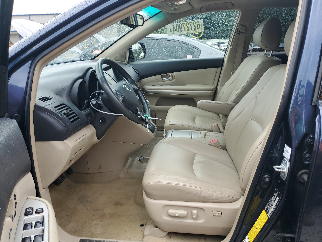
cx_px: 161
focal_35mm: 26
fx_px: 242
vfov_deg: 53.1
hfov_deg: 67.3
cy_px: 121
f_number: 1.5
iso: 50
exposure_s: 1/556
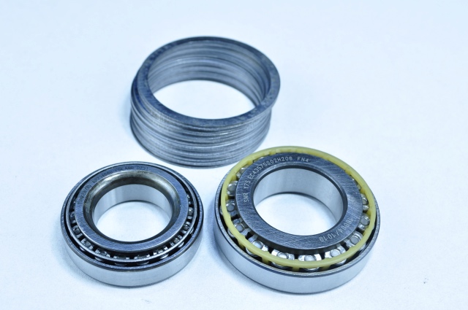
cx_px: 234
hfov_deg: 37.9
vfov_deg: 25.7
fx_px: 682
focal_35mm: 52
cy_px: 155
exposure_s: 1/60
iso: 200
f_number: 8
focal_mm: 35
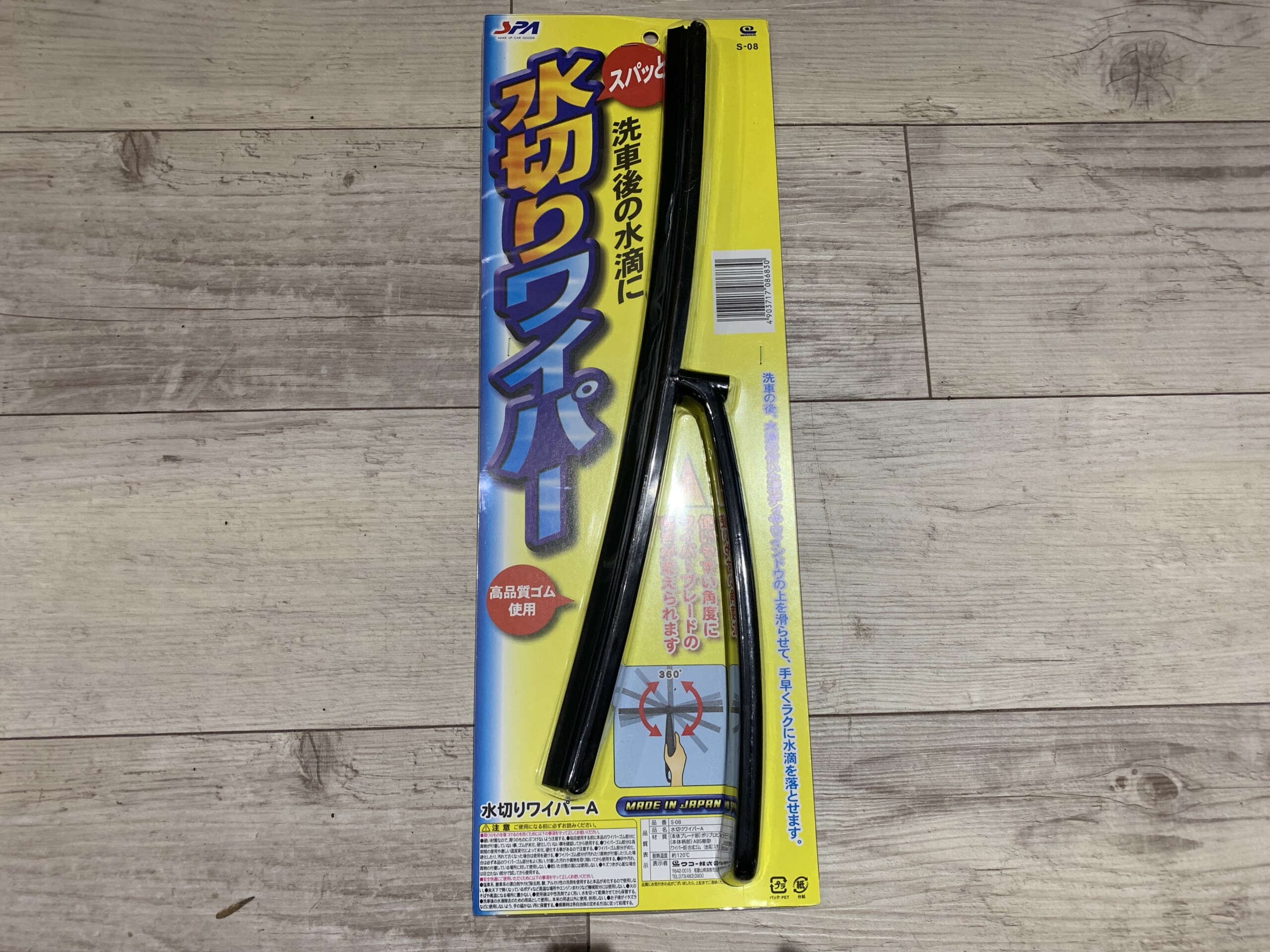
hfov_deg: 67.3
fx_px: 954
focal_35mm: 26
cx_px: 635
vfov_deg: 53.1
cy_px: 476
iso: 80
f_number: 1.8
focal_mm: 4.25
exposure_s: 1/50
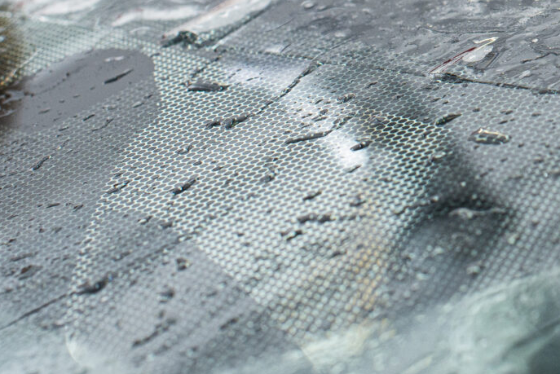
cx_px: 715
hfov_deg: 13.3
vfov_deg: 9.1
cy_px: -123
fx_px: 2319
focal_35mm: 149
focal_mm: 50
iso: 500
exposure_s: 1/125
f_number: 9
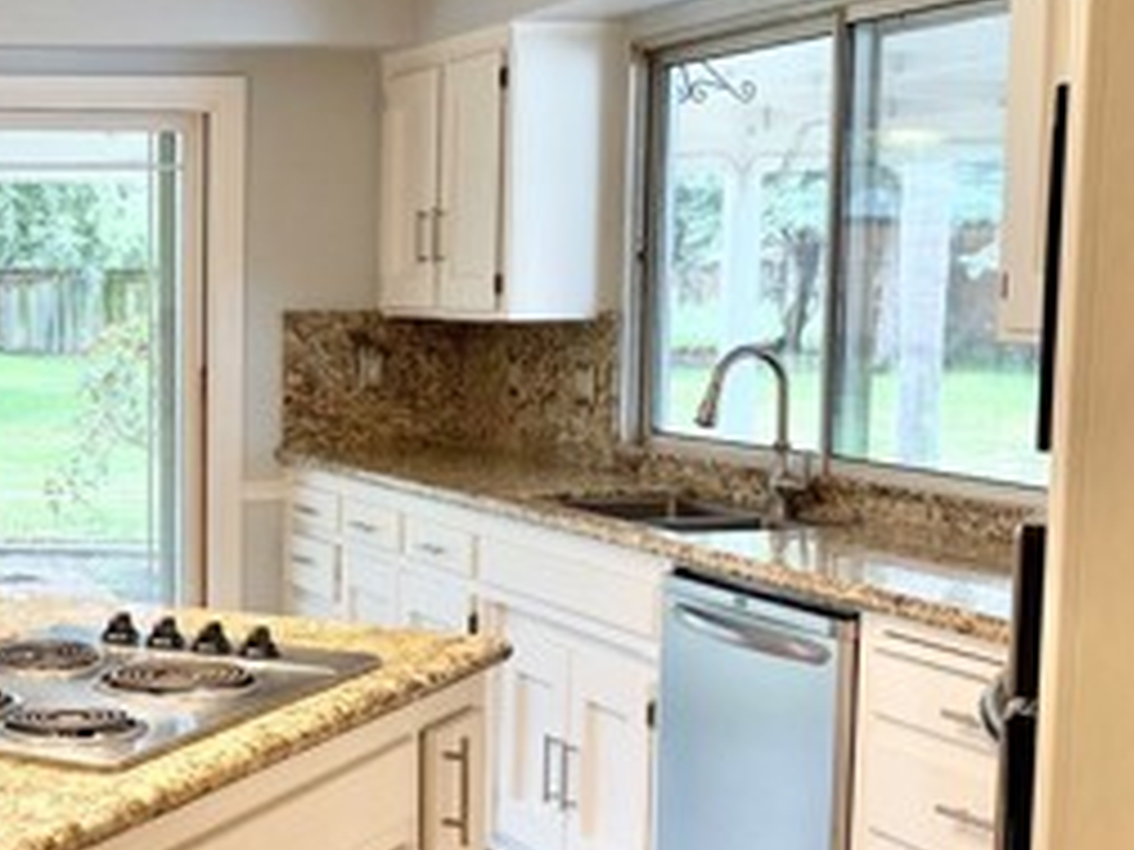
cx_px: 4
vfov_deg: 24.0
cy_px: 472
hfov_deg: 29.6
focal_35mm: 61
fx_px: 1998
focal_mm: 6.76
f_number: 1.78
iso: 200
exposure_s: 1/135
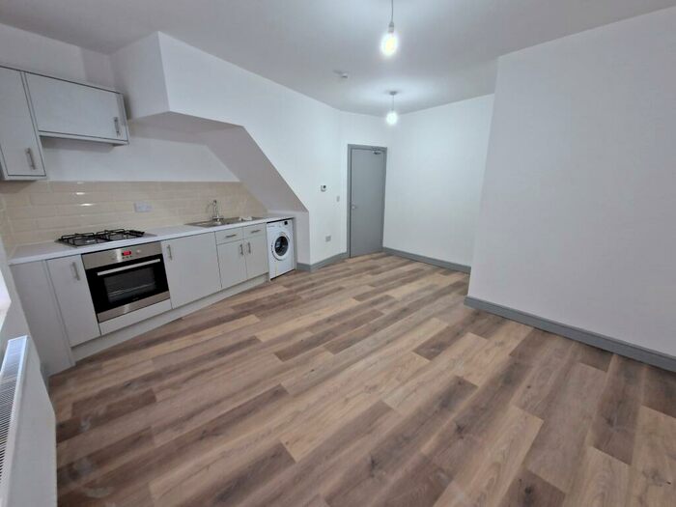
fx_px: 254
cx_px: 338
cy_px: 254
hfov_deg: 106.2
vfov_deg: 89.9
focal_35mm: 13
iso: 320
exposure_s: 1/50
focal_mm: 2.2
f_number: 2.2
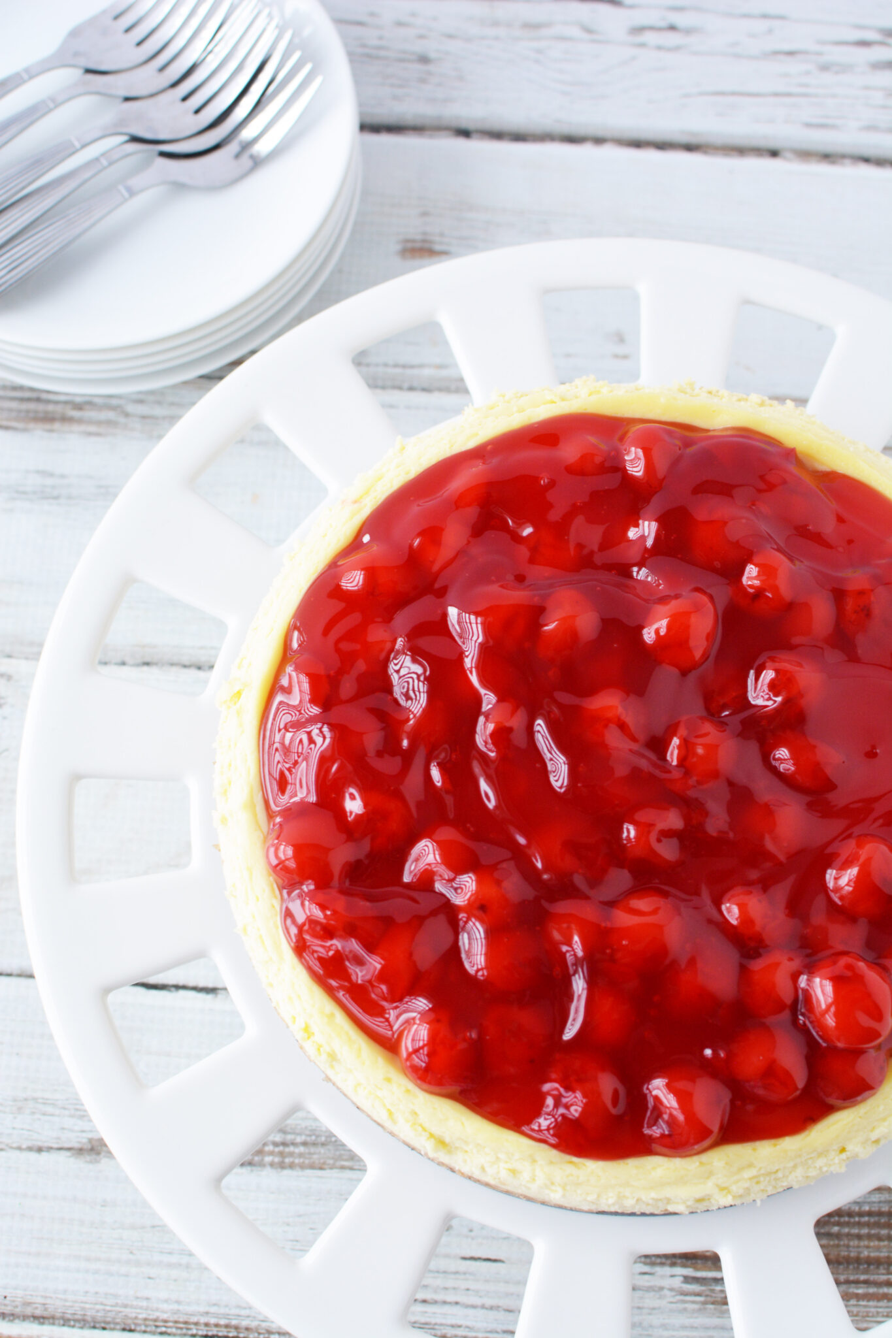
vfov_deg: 37.9
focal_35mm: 52
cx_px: 446
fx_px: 1951
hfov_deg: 25.7
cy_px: 669
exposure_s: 1/125
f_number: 5.6
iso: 400
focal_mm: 35
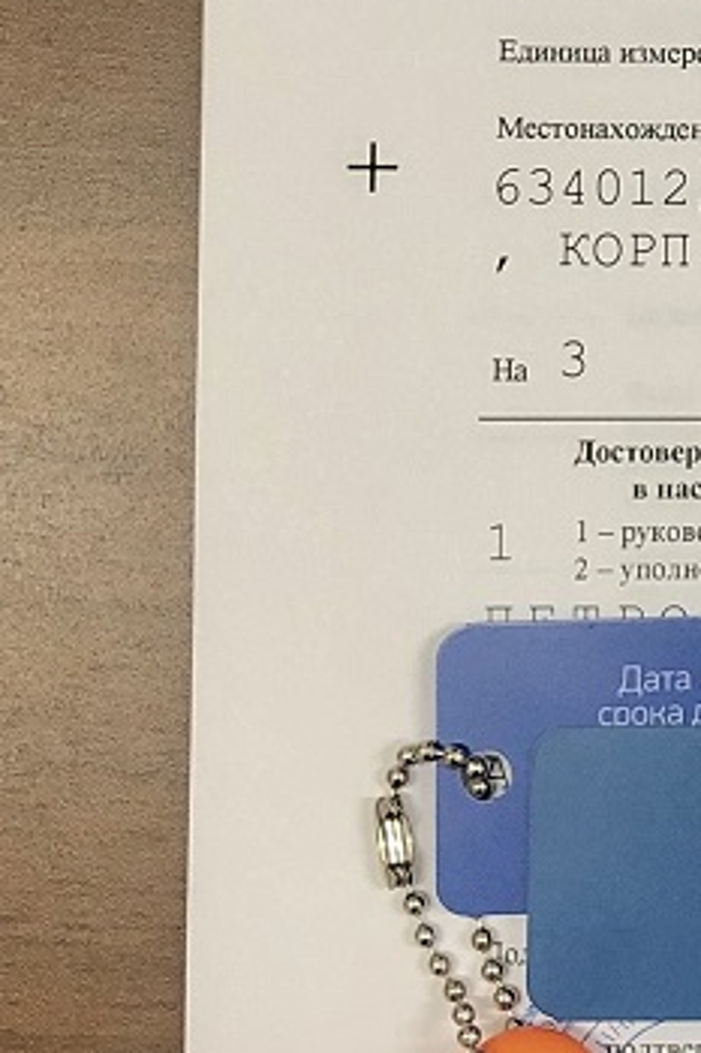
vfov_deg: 18.3
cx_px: 1173
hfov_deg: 11.6
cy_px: 227
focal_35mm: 111
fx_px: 3245
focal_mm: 3.99
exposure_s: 1/33
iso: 32
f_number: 1.8
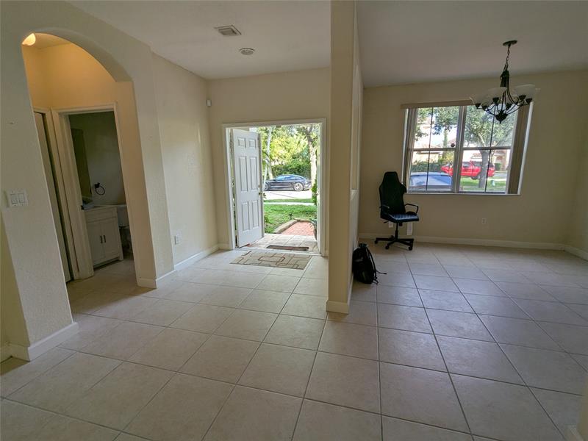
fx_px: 272
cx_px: 294
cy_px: 220
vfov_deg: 78.1
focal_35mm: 16
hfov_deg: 94.5
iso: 61
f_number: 2.2
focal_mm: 2.35
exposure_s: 1/189
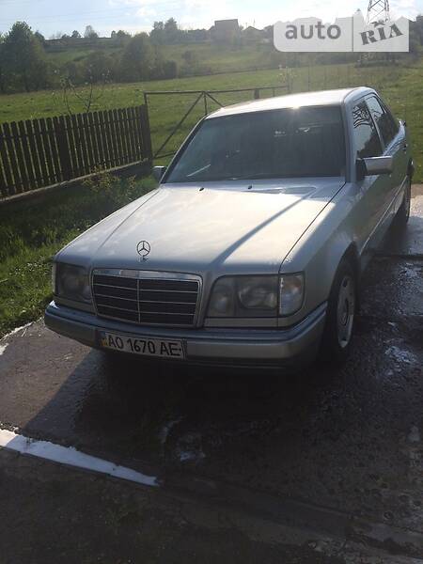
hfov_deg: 48.2
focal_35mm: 29
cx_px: 212
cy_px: 282
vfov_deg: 61.7
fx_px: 472
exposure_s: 1/3425
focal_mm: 4.2
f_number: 2.2
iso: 32
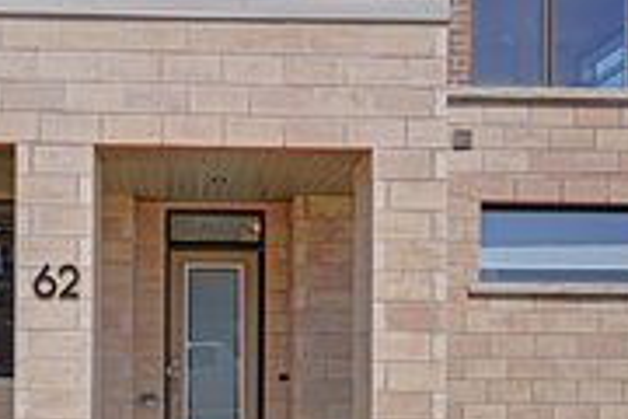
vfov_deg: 31.5
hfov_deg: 46.6
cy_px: 356
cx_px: 208
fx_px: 715
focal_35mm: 41
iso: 100
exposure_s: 1/160
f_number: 13
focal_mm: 17
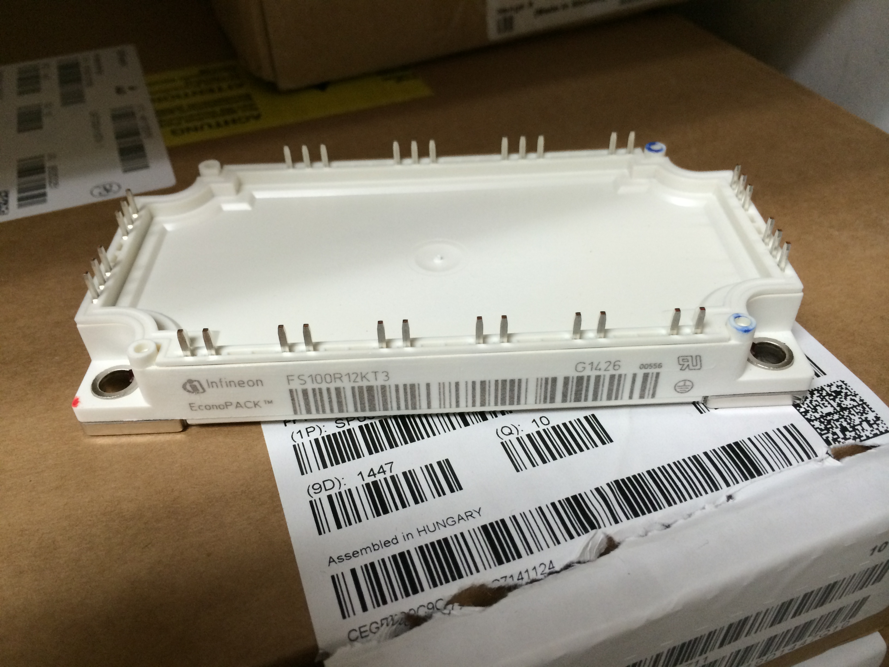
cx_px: 444
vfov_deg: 46.8
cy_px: 334
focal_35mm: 30
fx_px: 770
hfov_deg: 60.0
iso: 200
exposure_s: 1/33
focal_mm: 4.12
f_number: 2.2
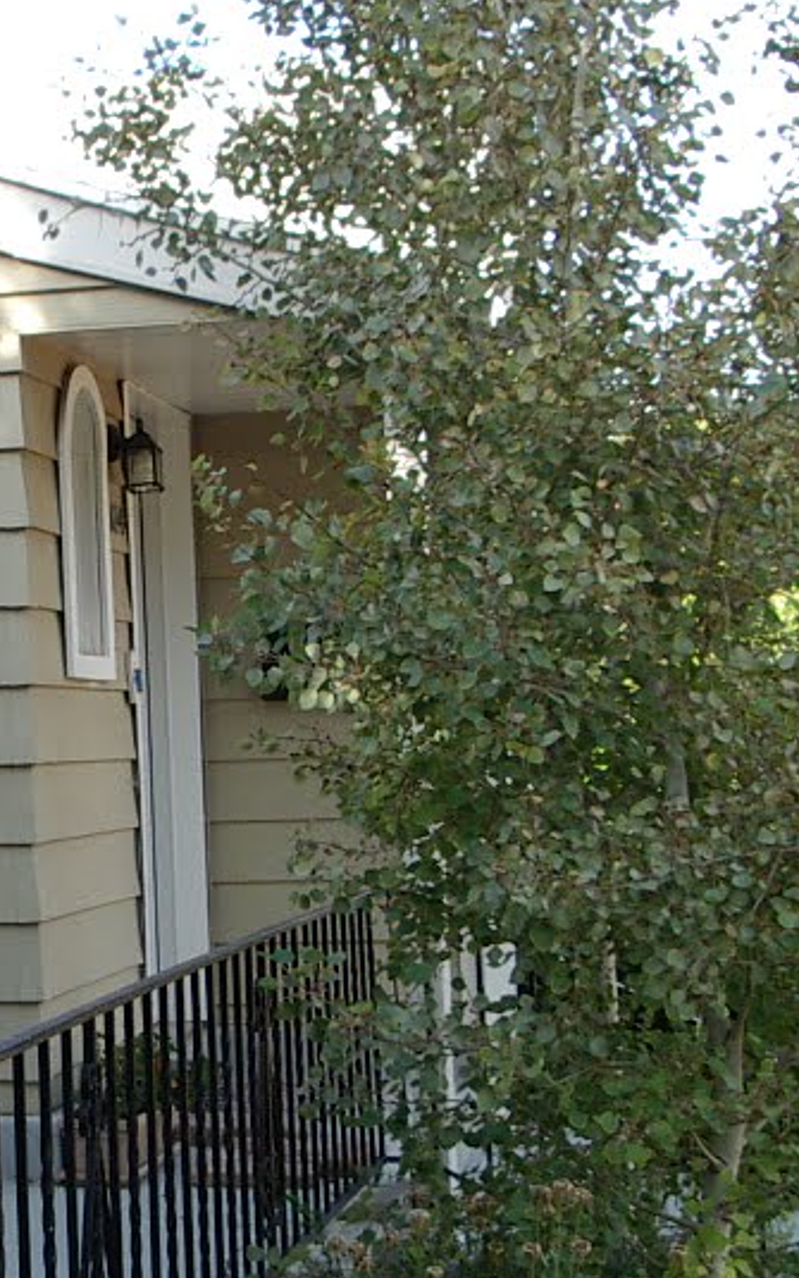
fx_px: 2683
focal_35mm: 77
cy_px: 699
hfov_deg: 16.6
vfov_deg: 26.8
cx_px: -19
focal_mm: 5.8
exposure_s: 1/60
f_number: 4.8
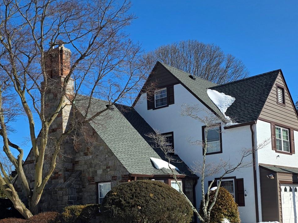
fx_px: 422
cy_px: 172
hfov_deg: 38.9
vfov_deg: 29.1
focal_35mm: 49
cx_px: 161
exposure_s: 1/7333
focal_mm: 6.3
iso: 80
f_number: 1.7
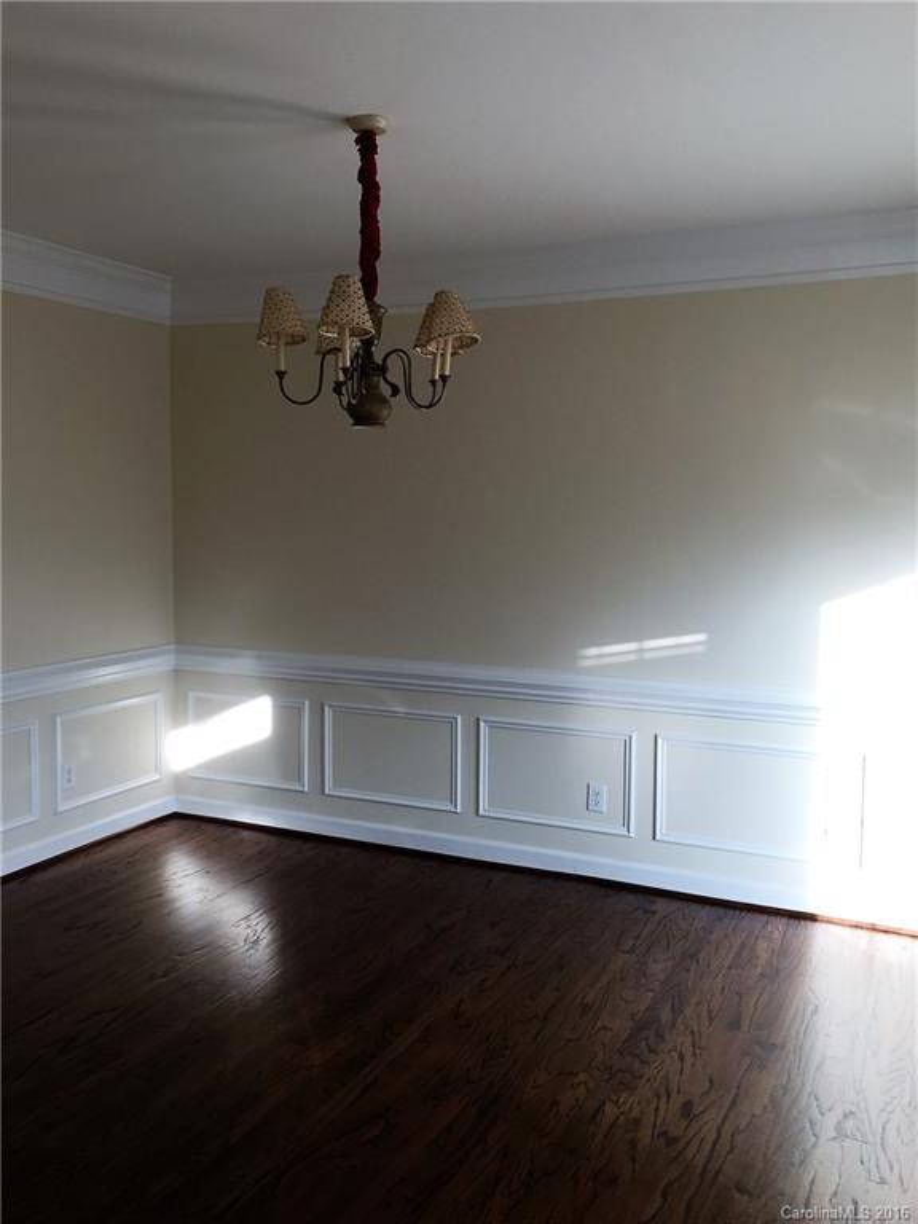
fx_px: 1025
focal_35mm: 29
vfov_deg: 61.7
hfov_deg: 48.2
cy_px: 612
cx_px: 459
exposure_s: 1/126
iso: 32
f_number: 2.2
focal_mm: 4.15
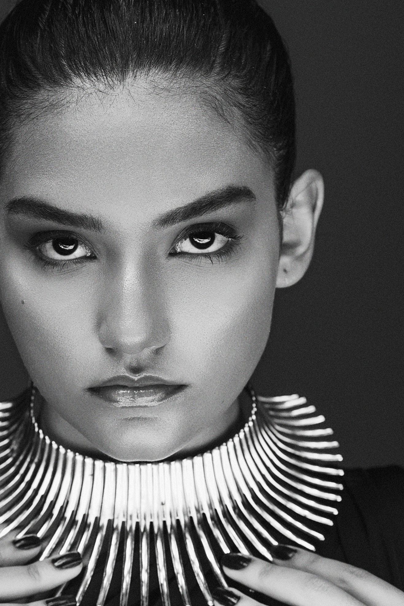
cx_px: 154
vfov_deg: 11.4
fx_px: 3030
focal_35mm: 180
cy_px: 364
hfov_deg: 7.6
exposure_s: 1/1000
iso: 100
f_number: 4.5
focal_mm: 85
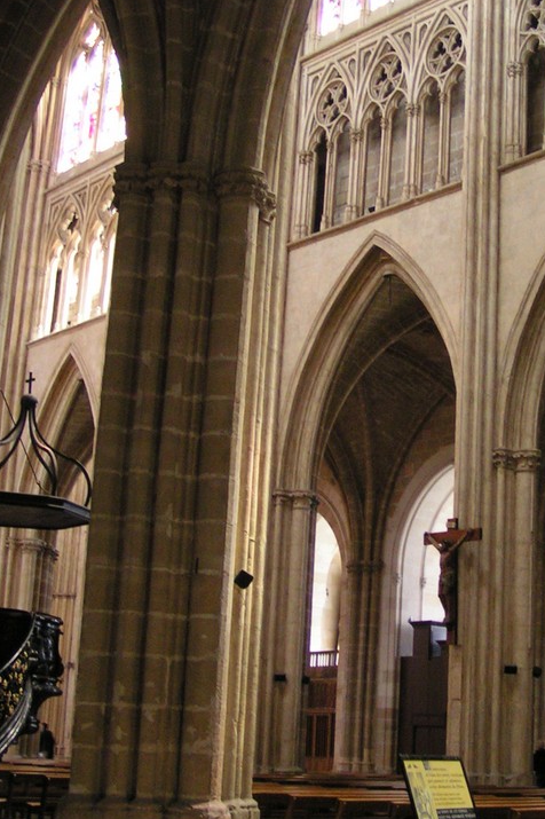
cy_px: 381
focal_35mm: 59
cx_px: 449
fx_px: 1341
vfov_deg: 33.9
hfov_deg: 22.6
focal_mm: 5.8
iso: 200
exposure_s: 1/6
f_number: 2.8
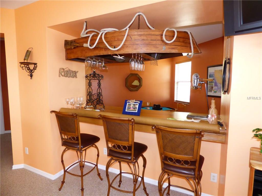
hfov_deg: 81.7
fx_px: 151
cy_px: 98
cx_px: 131
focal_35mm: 20
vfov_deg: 66.0
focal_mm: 3.58
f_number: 2.8
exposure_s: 1/60
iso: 500
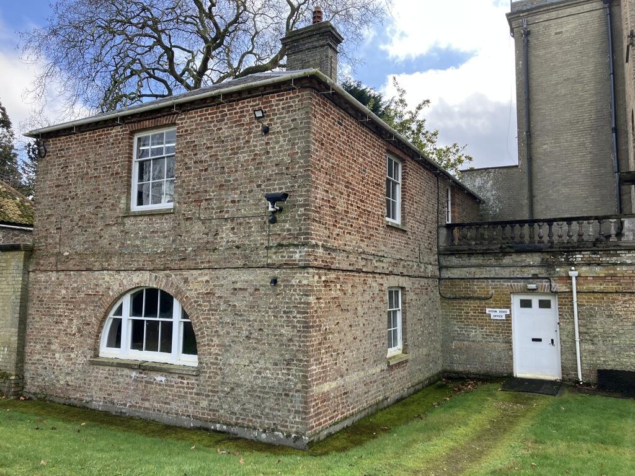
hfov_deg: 63.4
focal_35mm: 28
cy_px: 238
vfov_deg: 49.7
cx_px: 318
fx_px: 514
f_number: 1.8
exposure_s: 1/454
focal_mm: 3.99
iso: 32
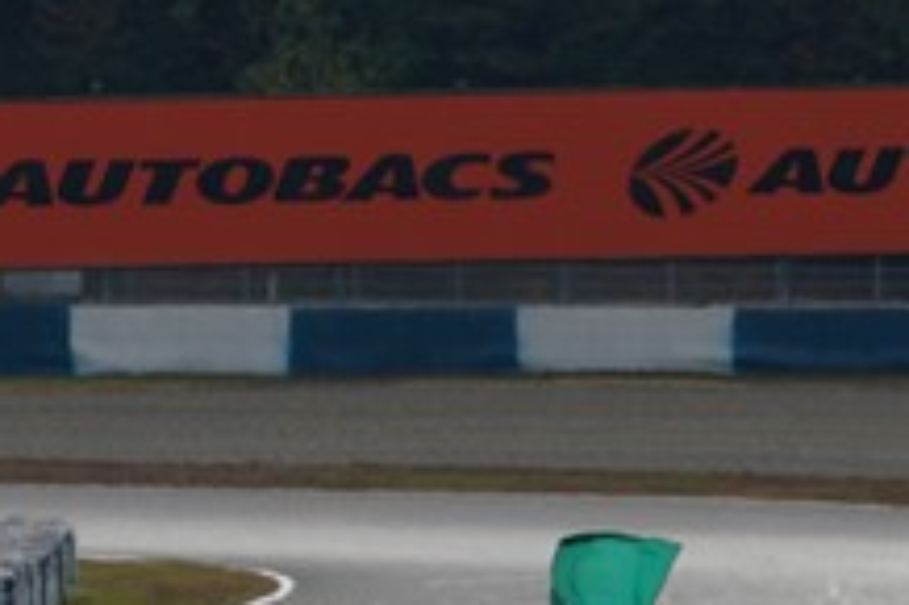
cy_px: 221
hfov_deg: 1.0
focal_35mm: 1986
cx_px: 646
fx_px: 50107
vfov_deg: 0.7
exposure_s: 1/800
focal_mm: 600
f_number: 10
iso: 200
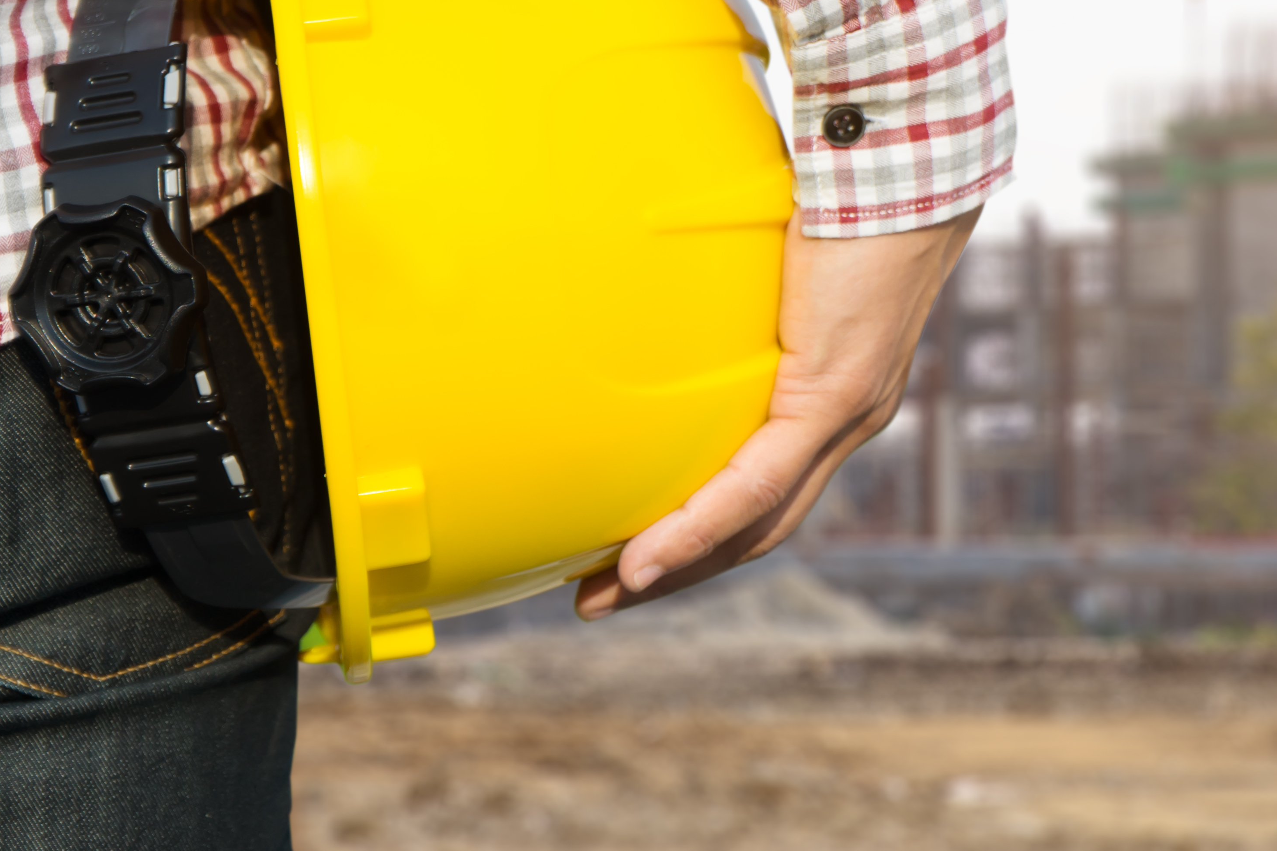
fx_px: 5072
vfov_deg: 9.6
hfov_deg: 14.3
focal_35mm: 143
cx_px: 826
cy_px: 96
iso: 100
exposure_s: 1/500
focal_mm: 70
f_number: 5.6
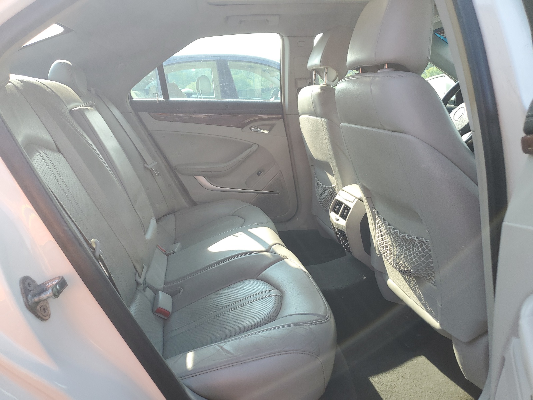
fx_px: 400
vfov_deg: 53.1
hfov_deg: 67.3
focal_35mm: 26
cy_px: 200
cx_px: 266
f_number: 1.5
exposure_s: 1/435
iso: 50
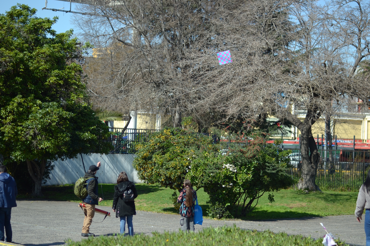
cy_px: 123
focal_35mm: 75
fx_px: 771
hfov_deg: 27.0
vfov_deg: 18.2
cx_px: 185
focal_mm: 50
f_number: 1.8
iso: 100
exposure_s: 1/4000
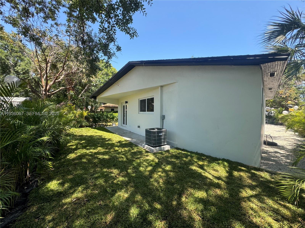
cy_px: 114
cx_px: 152
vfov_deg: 85.7
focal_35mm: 14
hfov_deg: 102.1
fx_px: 123
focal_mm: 2.22
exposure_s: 1/334
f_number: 2.2
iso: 40
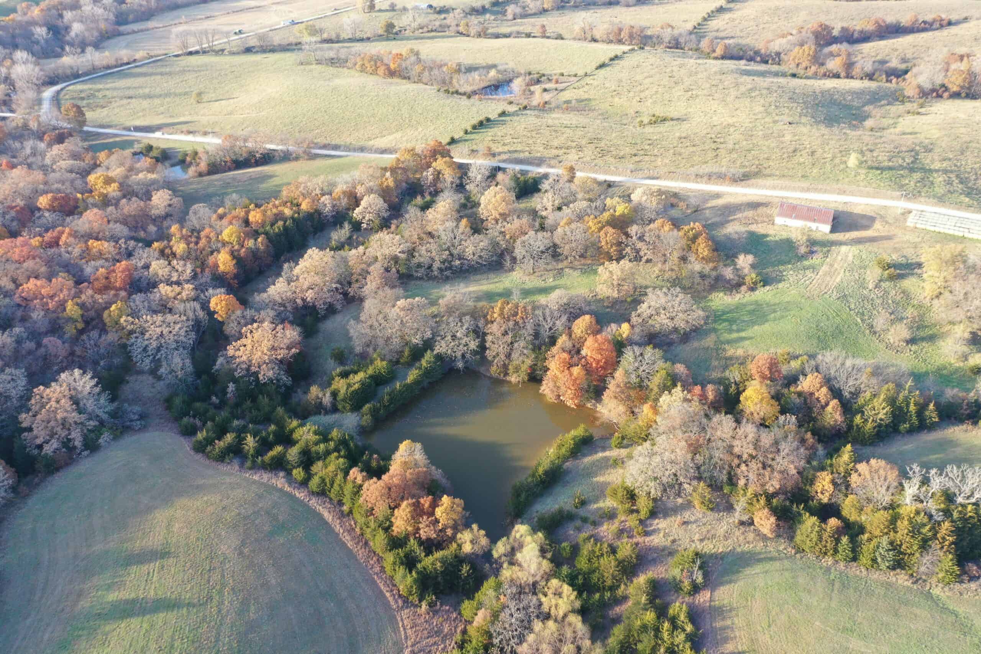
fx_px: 763
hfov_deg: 65.5
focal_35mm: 28
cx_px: 490
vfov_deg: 46.4
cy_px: 327
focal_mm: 10.26
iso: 100
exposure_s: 1/80
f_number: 4
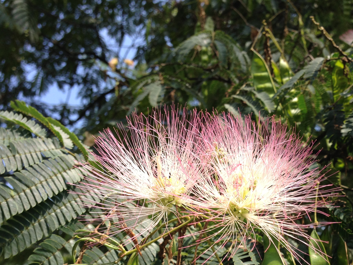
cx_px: 216
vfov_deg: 29.4
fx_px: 500
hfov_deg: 38.7
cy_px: 180
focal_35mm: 49
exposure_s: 1/861
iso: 50
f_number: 2.4
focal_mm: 4.13
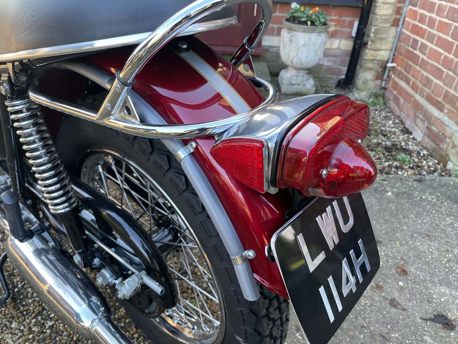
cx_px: 229
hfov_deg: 67.3
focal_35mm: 26
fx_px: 344
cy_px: 172
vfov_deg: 53.1
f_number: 1.6
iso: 80
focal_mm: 4.2
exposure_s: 1/121
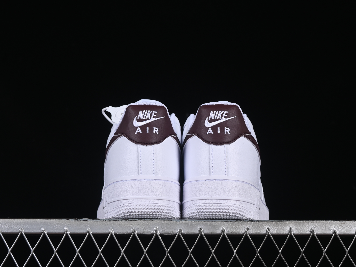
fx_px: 843
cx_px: 184
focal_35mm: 82
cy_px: 135
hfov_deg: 23.8
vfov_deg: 18.0
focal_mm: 50
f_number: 8
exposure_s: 1/100
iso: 160
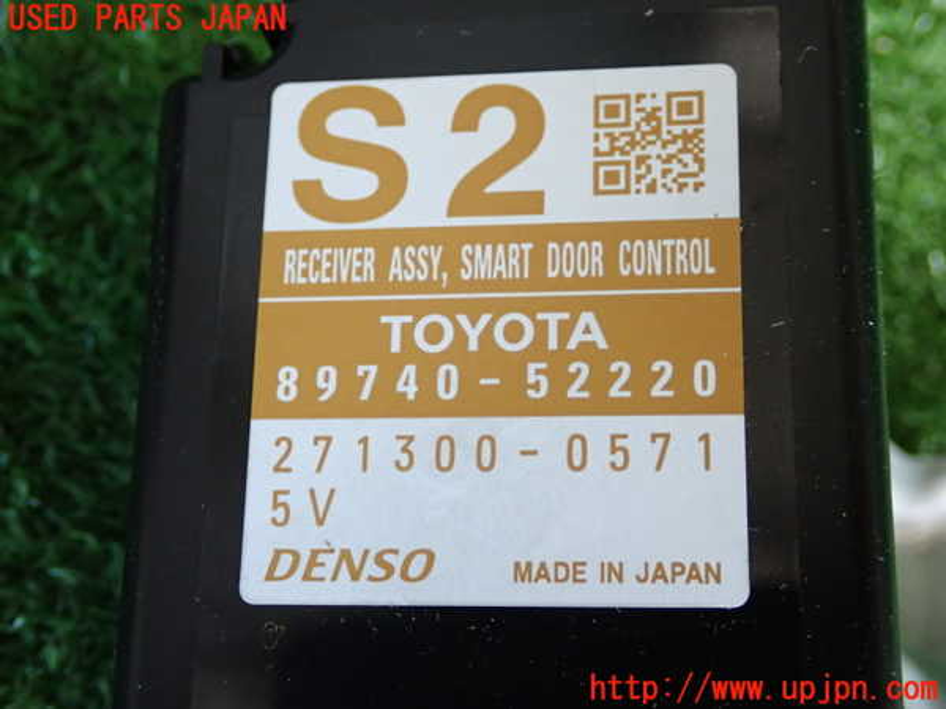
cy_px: 354
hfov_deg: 33.2
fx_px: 1585
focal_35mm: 58
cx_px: 473
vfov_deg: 25.2
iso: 400
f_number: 3.5
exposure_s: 1/60
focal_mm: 10.35
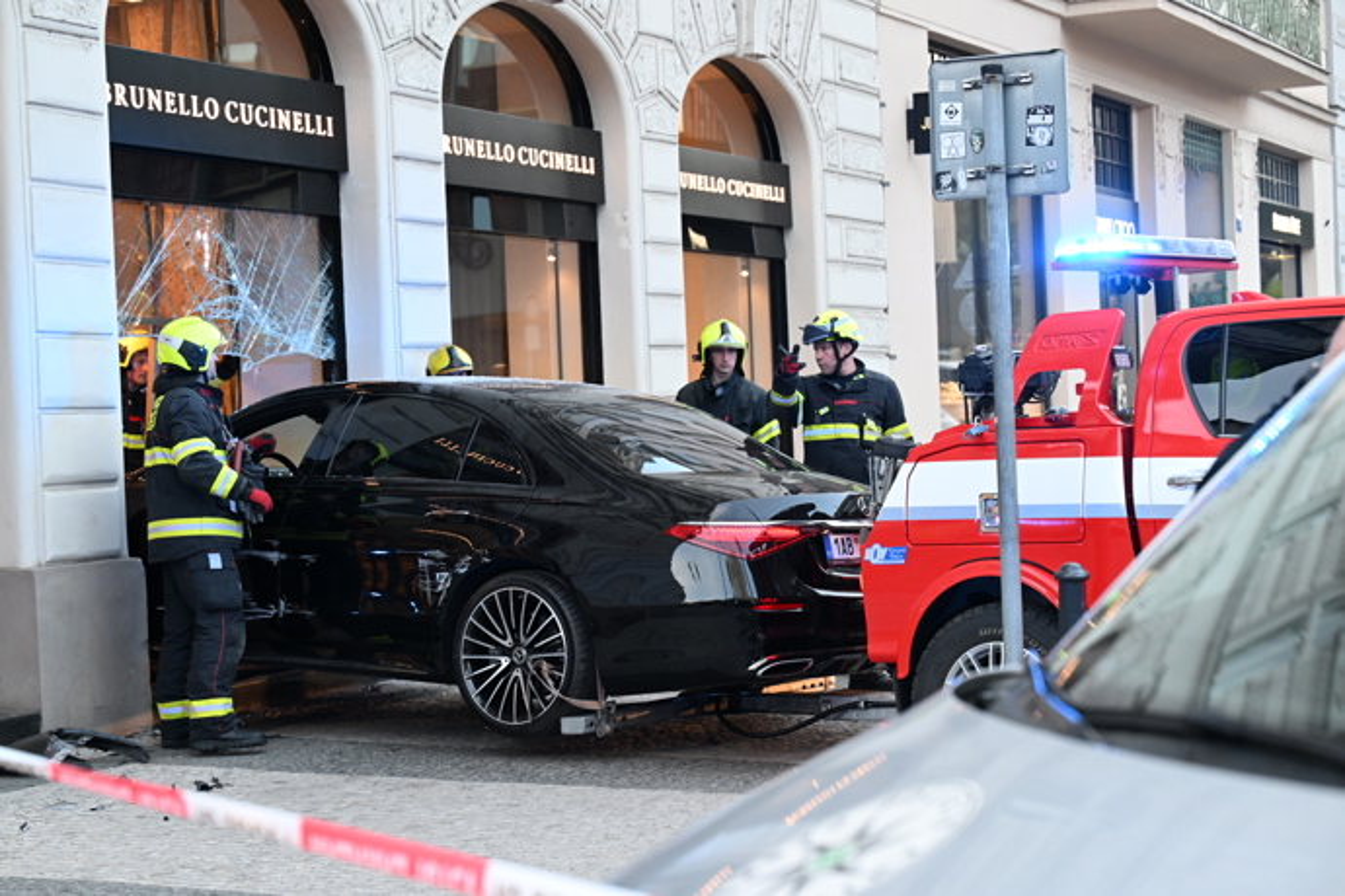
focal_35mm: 70
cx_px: 672
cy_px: 448
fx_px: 2615
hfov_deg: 28.8
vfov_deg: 19.5
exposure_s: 1/500
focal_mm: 70
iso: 4000
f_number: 4.5
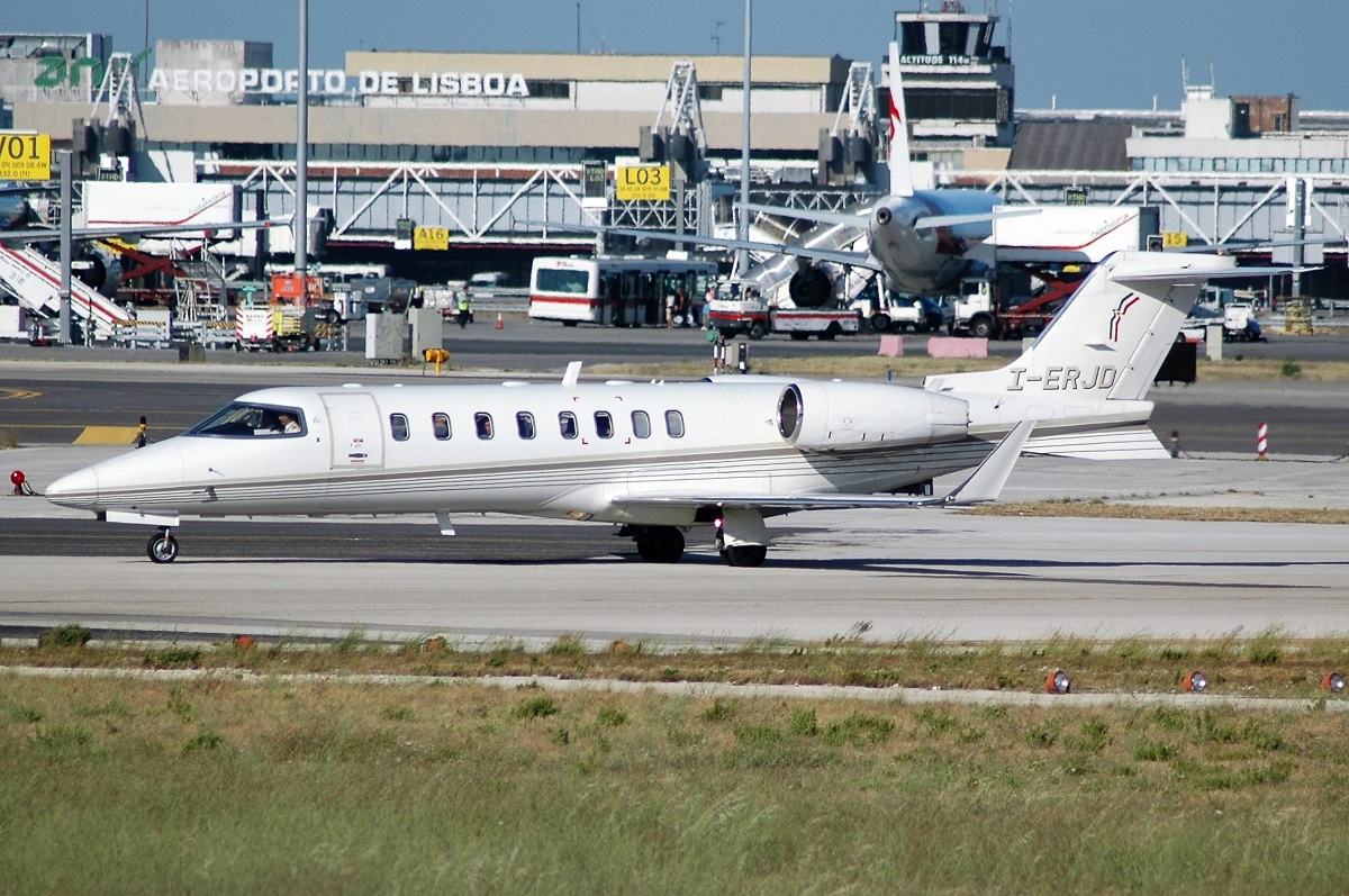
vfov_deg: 3.0
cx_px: 674
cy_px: 448
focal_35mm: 450
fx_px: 16842
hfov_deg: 4.6
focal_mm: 300
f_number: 6
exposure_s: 1/1250
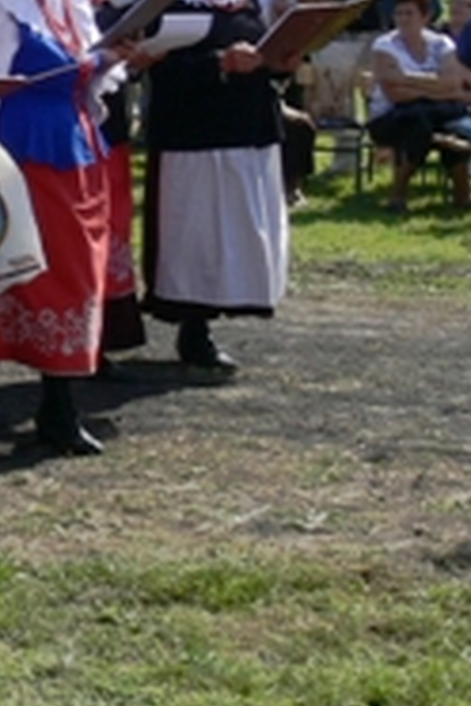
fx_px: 2453
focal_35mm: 125
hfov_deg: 9.9
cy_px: -11
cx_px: -581
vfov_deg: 16.0
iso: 80
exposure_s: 1/320
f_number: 5.6
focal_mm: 7.4
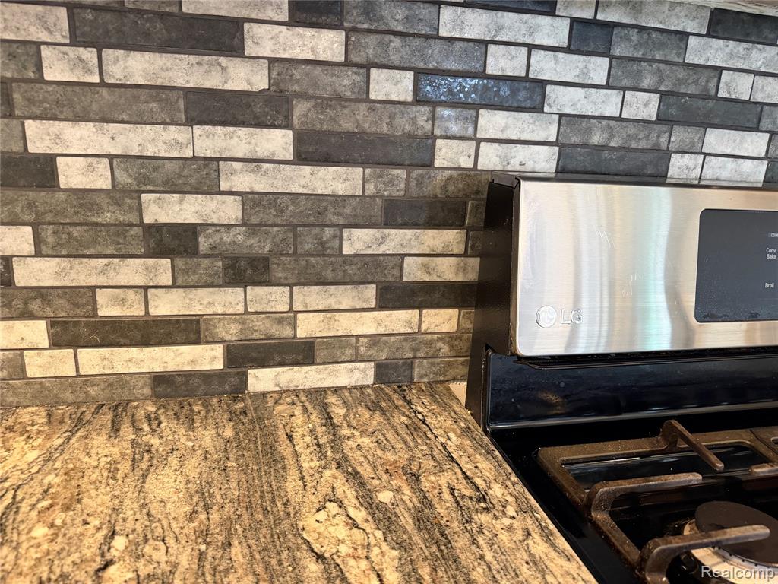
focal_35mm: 24
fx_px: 539
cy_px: 292
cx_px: 389
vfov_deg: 56.8
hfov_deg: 71.6
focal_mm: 6.76
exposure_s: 1/60
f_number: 1.78
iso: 640
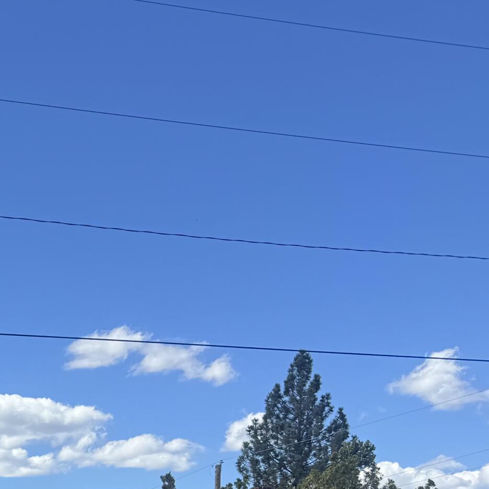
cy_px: 556
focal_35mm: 68
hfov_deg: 21.3
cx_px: -244
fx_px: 1087
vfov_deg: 23.6
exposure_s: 1/2415
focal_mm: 6.76
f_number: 1.78
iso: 80
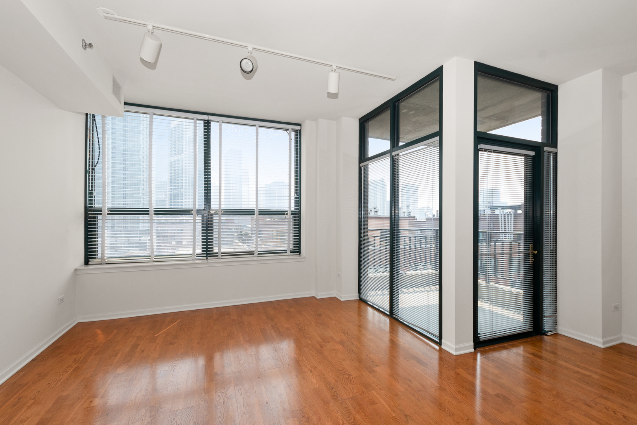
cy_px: 212
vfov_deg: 77.3
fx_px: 265
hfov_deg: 100.4
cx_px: 318
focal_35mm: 15
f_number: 7.1
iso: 250
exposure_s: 1/200
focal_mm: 10
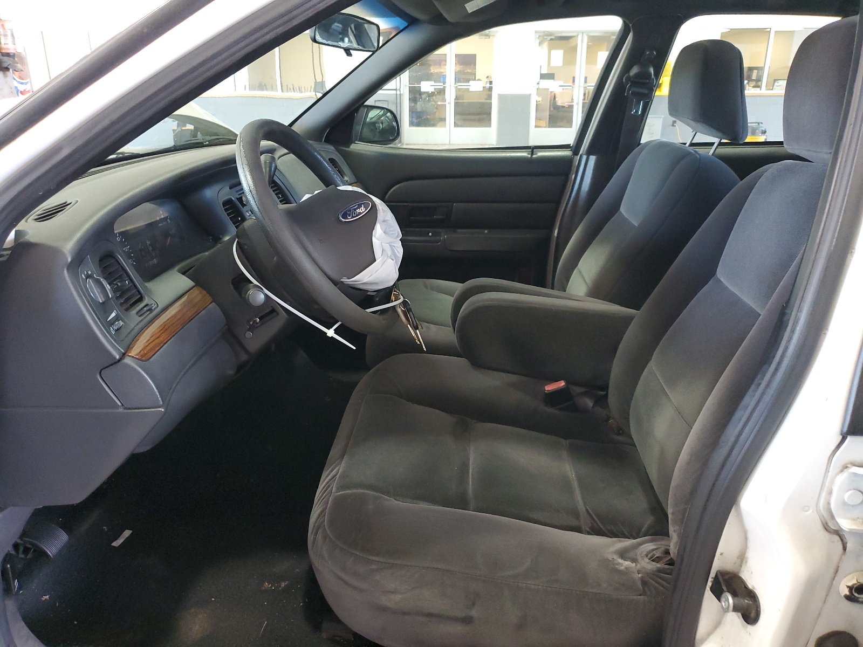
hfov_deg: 67.3
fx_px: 648
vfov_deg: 53.1
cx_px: 432
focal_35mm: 26
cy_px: 324
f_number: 1.5
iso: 282
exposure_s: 1/40
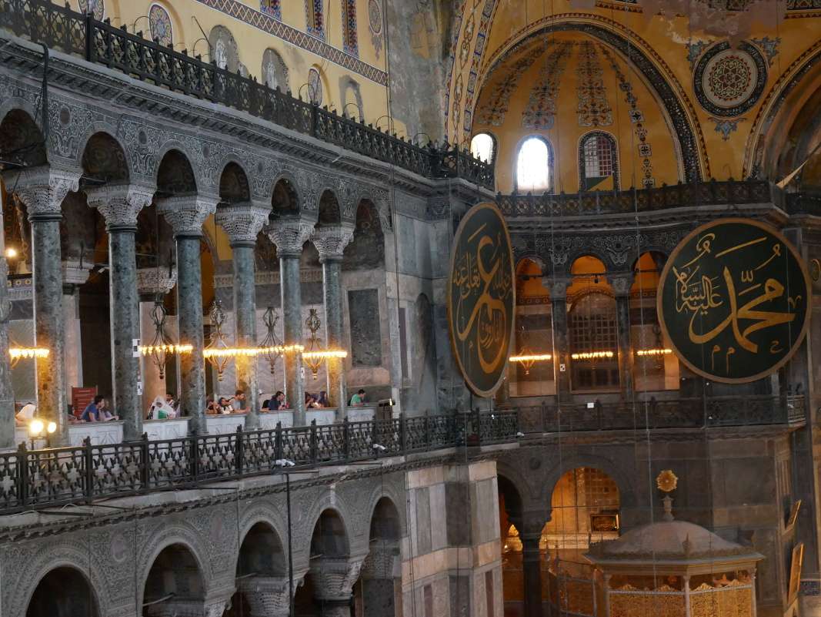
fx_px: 1566
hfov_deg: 29.4
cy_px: 308
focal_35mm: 66
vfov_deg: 22.3
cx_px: 410
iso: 3200
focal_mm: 33
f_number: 5.1
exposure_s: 1/50
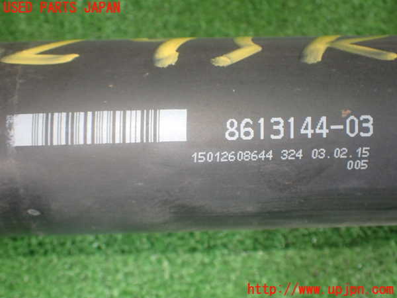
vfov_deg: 32.9
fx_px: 505
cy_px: 149
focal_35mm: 44
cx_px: 198
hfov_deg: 42.9
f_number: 2.9
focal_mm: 7.84
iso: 640
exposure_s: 1/40
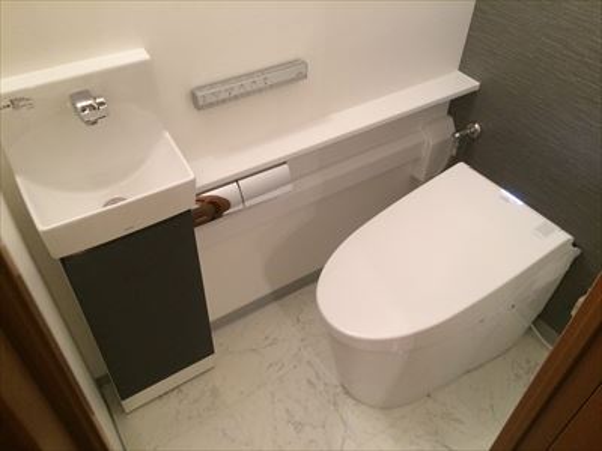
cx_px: 301
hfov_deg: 61.7
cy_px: 226
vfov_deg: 48.2
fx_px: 504
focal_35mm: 29
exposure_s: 1/33
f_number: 2.2
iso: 250
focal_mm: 4.15
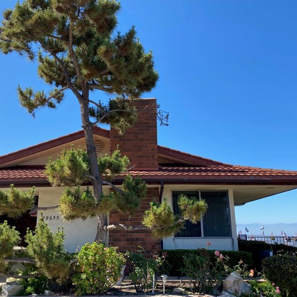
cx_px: 134
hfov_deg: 52.4
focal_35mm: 31
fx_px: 301
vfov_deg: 52.5
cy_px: 150
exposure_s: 1/1504
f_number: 1.8
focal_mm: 4.25
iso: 32
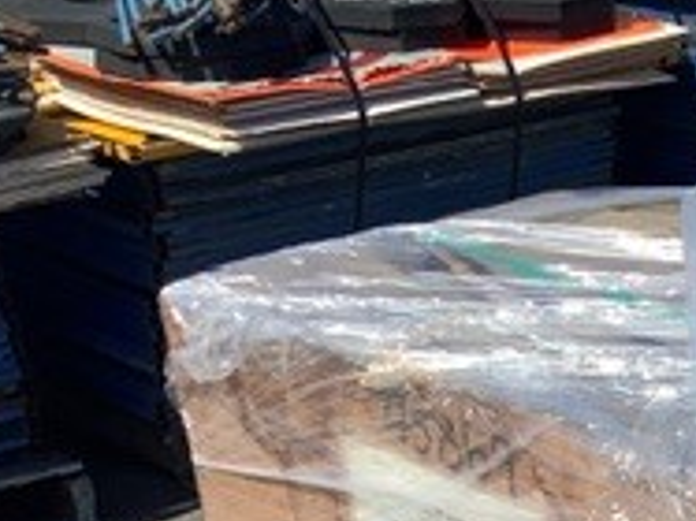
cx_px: 867
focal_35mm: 106
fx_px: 2130
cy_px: 804
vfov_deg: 13.1
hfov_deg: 17.6
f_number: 2.4
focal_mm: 3.3
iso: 25
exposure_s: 1/1217
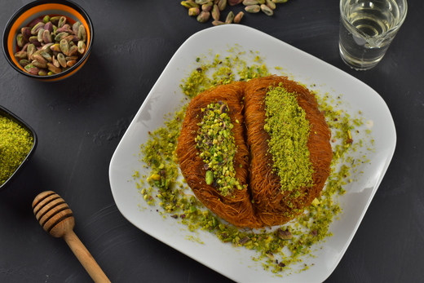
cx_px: 212
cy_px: 142
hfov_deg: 27.0
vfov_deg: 18.2
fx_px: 884
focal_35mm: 75
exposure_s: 1/200
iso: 200
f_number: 7.1
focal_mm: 50
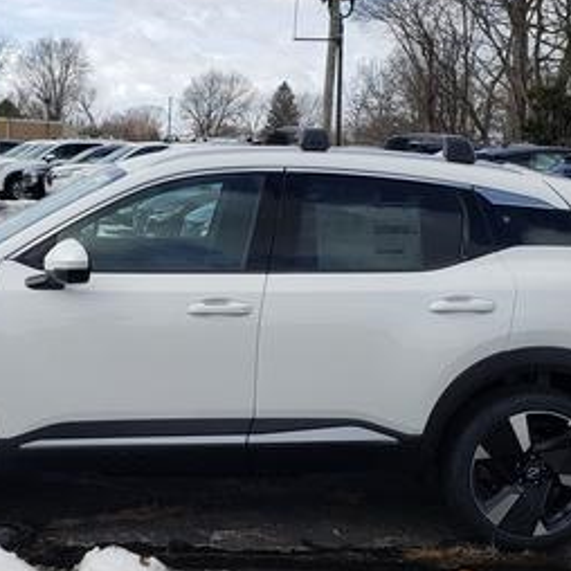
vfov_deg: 29.4
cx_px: 187
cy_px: 362
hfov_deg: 29.3
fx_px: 1082
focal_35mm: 58
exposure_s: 1/1294
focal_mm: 4.3
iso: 50
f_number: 2.4
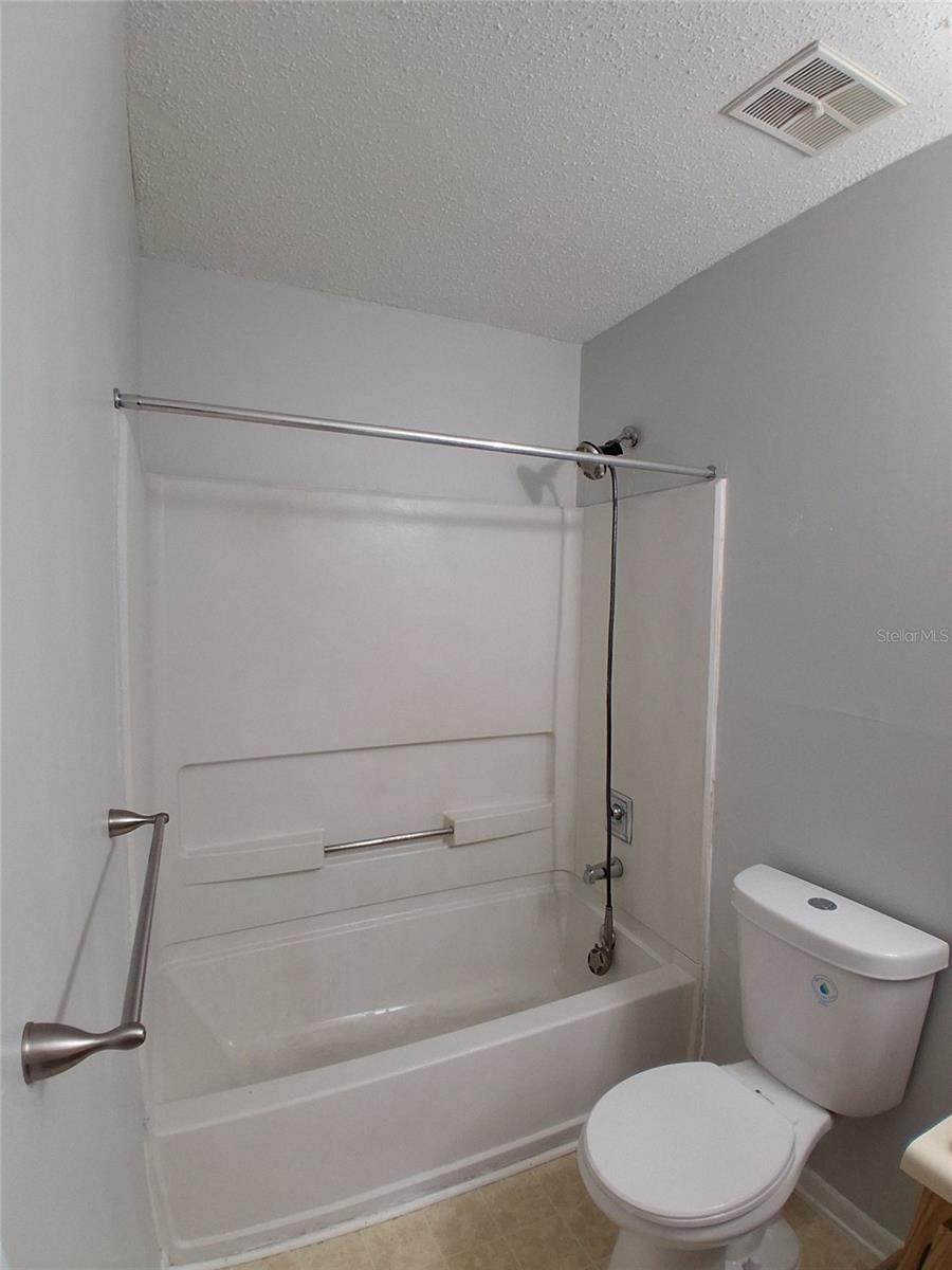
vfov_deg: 91.0
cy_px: 635
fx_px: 623
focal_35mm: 17
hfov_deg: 74.7
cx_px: 476
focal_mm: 1.4
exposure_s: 1/40
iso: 160
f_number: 2.2
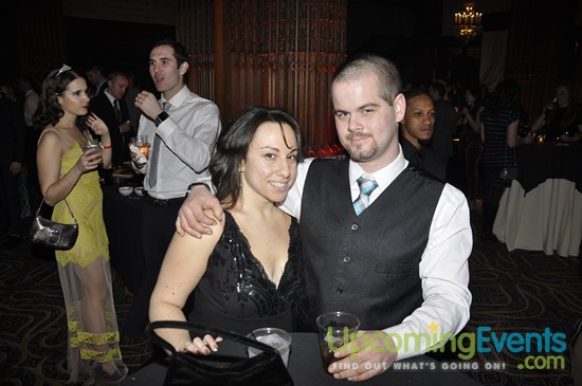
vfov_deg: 41.6
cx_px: 291
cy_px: 193
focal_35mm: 32
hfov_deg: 59.6
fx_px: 508
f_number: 5
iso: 400
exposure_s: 1/60
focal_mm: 21
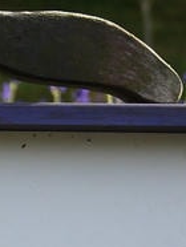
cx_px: -205
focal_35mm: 258
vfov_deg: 7.5
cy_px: 353
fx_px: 1844
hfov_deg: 5.6
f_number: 2.2
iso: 160
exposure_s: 1/1300
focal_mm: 20
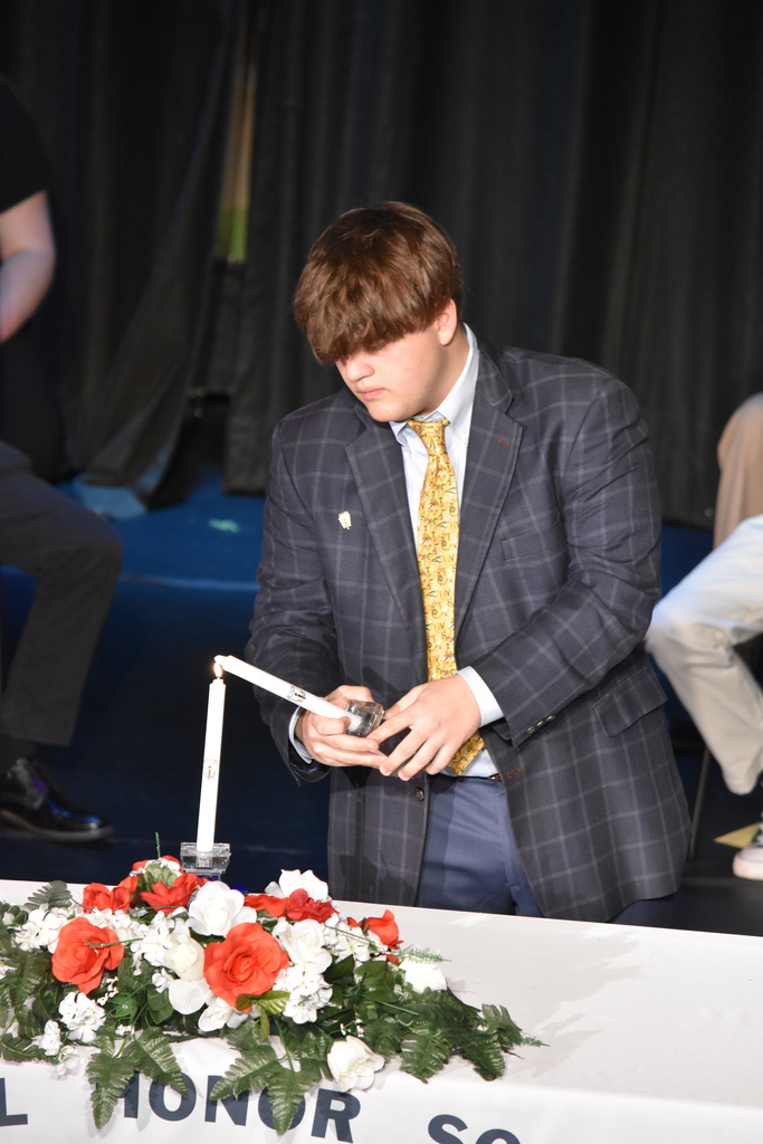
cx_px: 382
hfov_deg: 5.6
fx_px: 7865
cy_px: 572
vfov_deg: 8.3
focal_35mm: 248
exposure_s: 1/125
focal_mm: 165
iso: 2200
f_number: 5
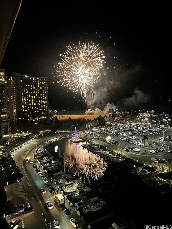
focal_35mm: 26
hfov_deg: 53.1
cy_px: 114
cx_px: 86
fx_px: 172
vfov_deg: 67.3
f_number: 1.6
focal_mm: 4.2
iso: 800
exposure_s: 1/30
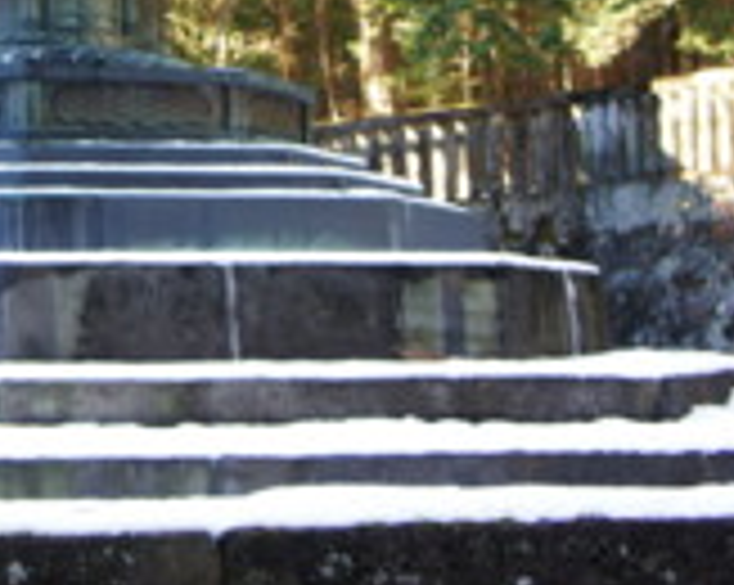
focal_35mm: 97
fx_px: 2111
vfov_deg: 15.6
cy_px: 52
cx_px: -149
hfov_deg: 18.7
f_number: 4
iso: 200
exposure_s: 1/20
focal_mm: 25
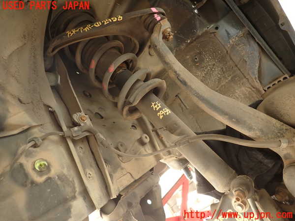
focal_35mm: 25
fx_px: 213
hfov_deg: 69.4
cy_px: 110
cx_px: 148
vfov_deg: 54.9
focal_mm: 4.5
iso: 200
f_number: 2
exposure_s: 1/30
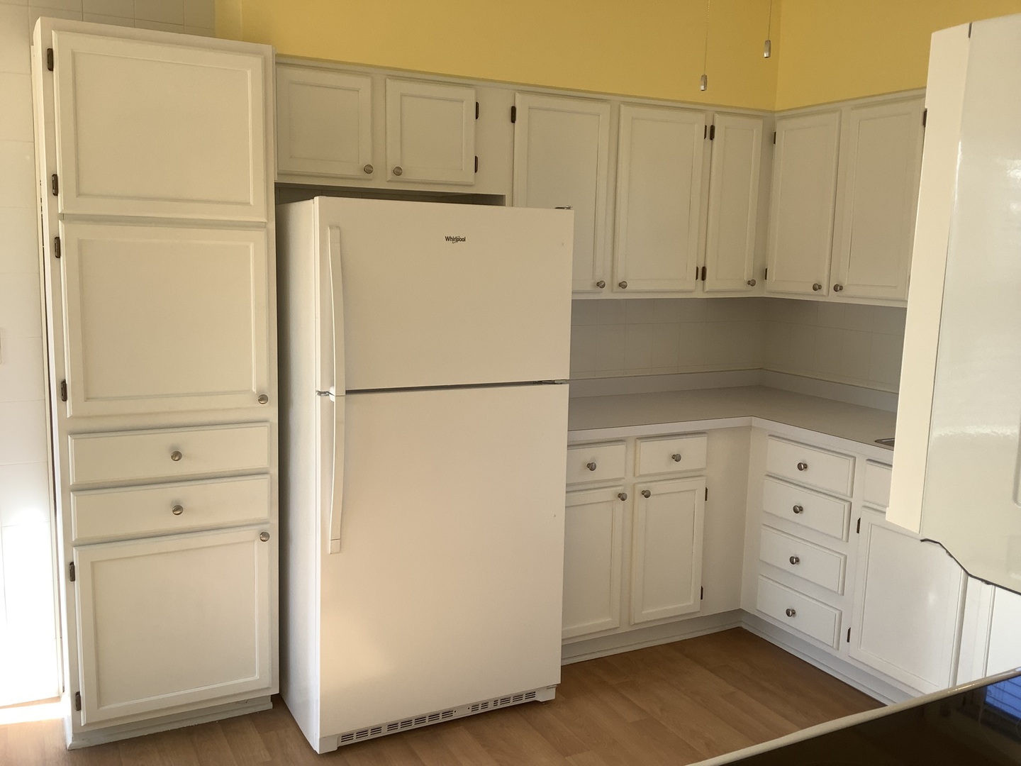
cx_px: 510
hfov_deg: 58.4
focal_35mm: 31
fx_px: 914
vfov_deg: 45.4
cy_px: 383
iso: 25
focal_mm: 3.3
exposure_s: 1/147
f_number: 2.4
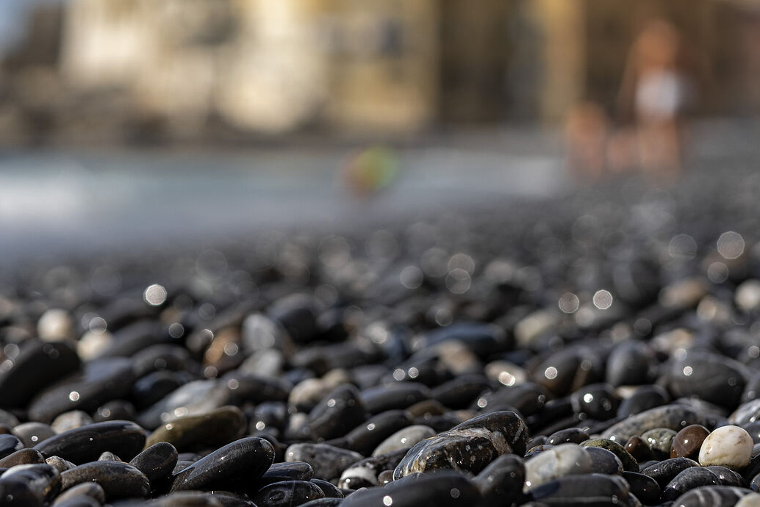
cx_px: 193
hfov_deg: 17.5
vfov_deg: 11.7
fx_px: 2449
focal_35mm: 116
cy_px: -32
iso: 50
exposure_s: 1/1250
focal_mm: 50
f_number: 4.5
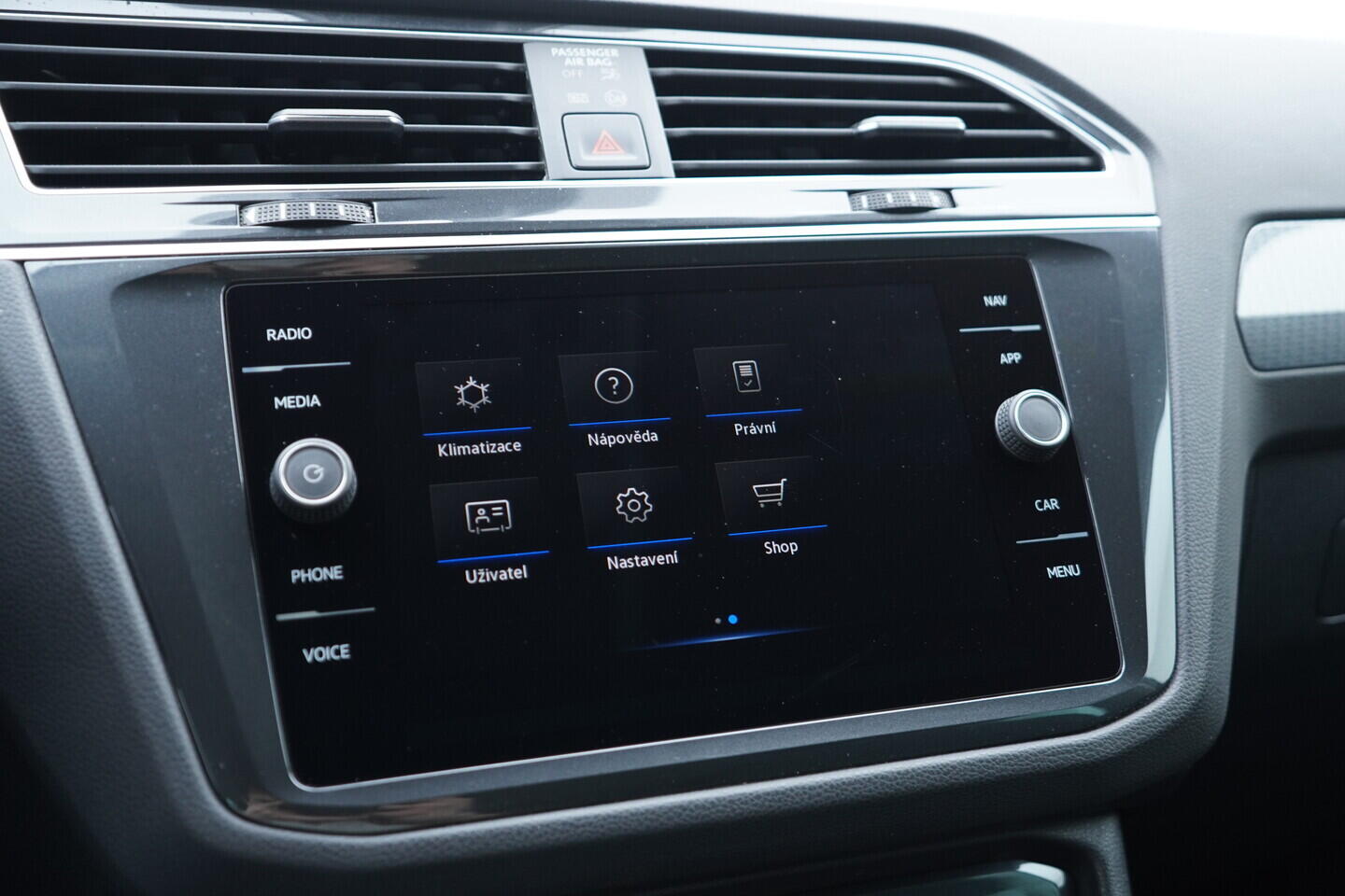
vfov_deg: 36.9
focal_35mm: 36
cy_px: 448
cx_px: 672
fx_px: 1345
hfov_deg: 53.1
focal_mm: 24
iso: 500
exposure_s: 1/40
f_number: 2.8
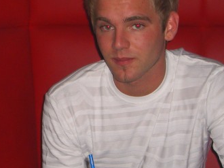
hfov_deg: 11.9
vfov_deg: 9.0
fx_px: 1067
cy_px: 83
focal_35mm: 165
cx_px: 33
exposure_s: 1/60
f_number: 4
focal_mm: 14.2
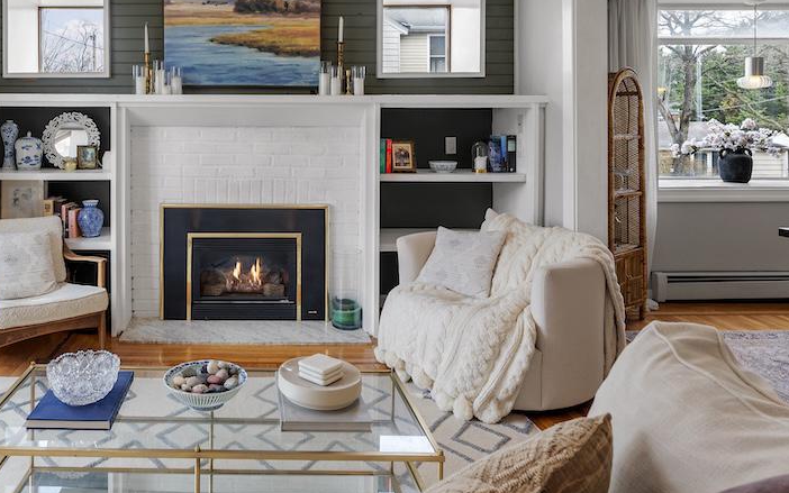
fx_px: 559
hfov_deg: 67.6
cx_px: 238
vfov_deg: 46.1
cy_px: 130
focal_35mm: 26
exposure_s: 1/50
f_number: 6.3
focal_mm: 14
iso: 320
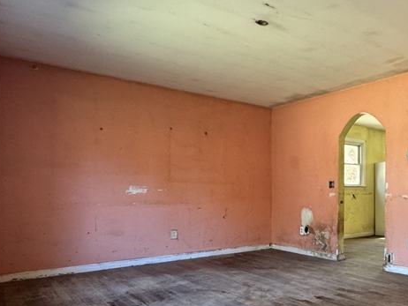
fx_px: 366
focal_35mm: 31
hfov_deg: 50.3
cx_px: 382
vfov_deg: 45.0
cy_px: 197
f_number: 2.2
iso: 320
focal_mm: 2.22
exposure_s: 1/99
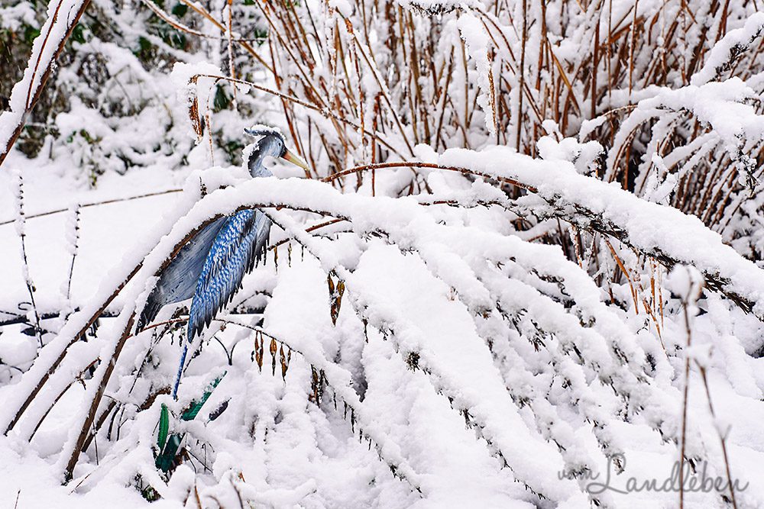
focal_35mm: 75
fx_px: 1592
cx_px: 382
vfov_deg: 18.2
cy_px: 254
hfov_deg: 27.0
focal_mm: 75
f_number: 4
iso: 100
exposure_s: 1/160
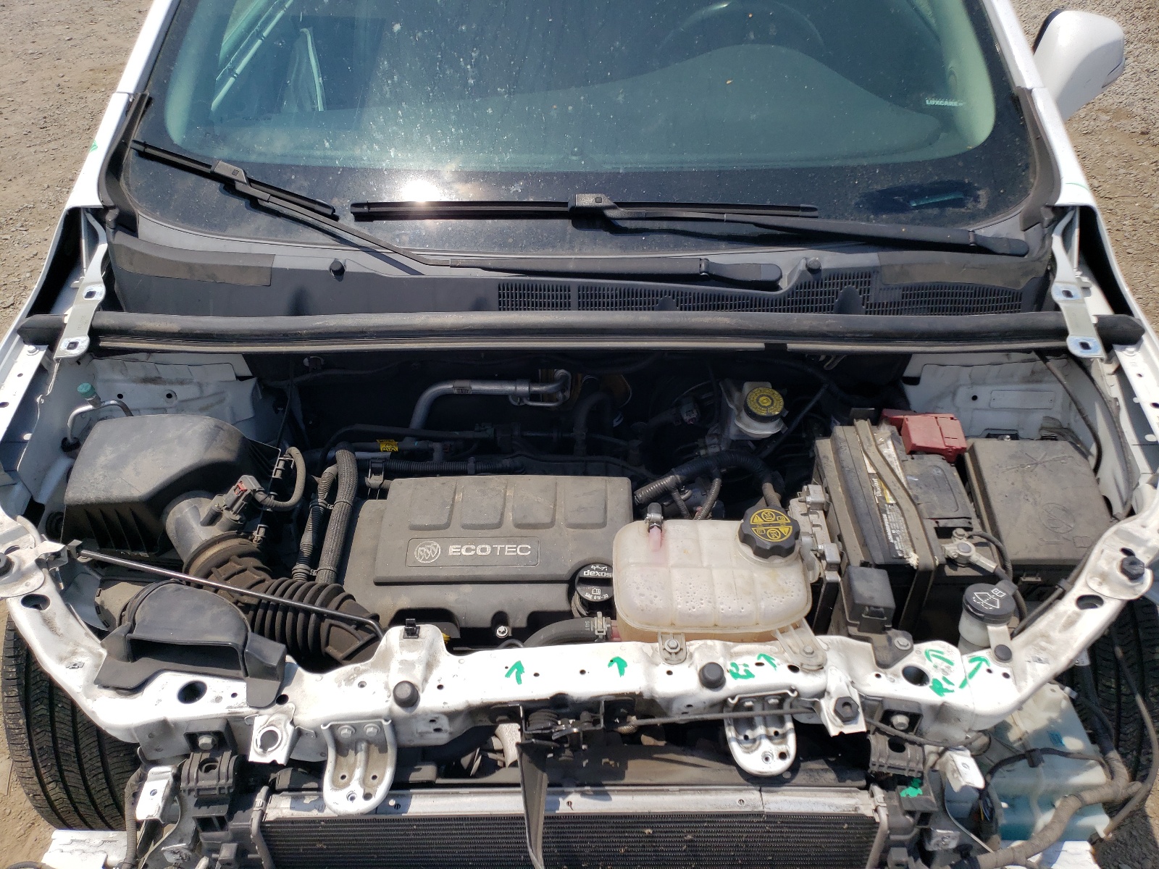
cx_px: 580
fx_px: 871
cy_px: 434
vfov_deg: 53.1
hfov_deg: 67.3
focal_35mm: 26
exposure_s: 1/5000
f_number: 1.5
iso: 50
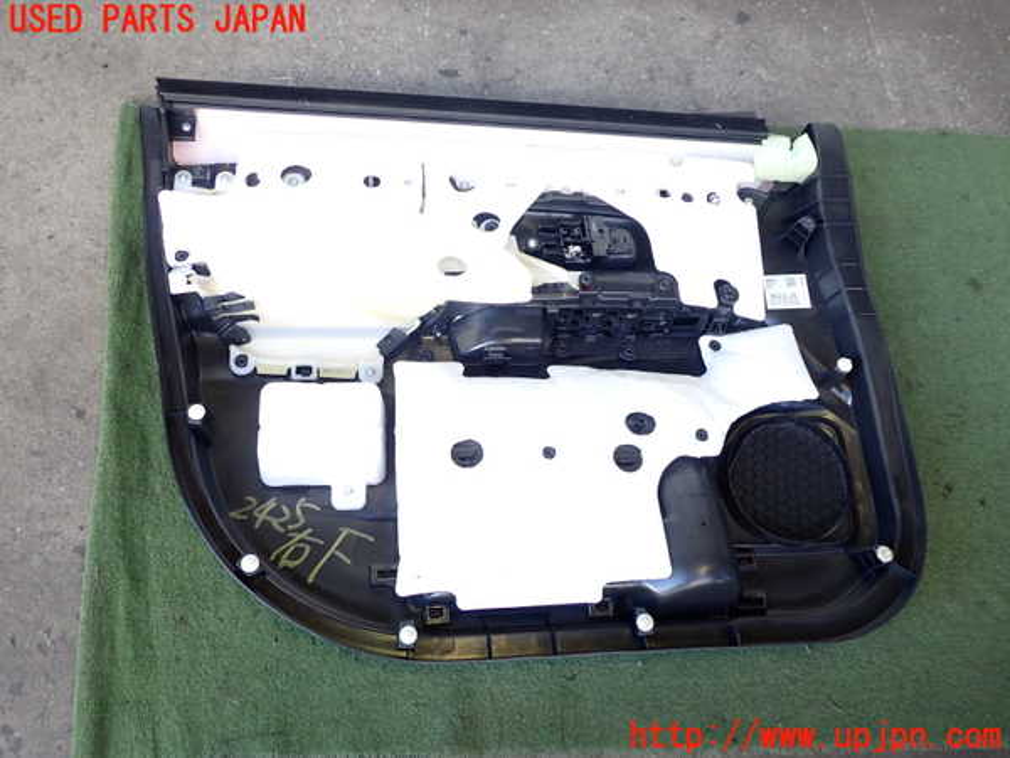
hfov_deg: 60.0
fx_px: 875
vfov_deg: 46.8
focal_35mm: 30
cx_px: 505
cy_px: 379
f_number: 2.3
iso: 200
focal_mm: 5.4
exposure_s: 1/80
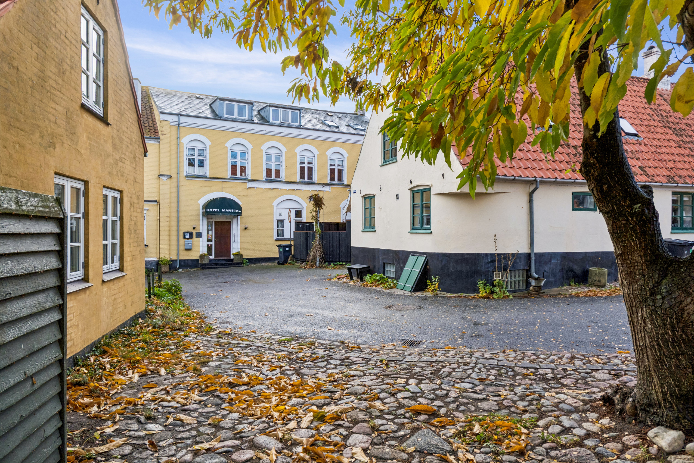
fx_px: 492
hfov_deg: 70.4
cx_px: 347
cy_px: 232
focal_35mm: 26
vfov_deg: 50.4
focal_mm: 17
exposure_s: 1/250
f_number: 8
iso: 200
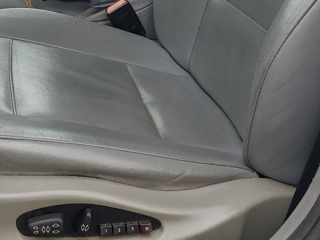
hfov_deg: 29.1
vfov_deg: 21.1
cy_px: -44
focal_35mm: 65
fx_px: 601
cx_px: 58
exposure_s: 1/769
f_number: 1.5
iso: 50
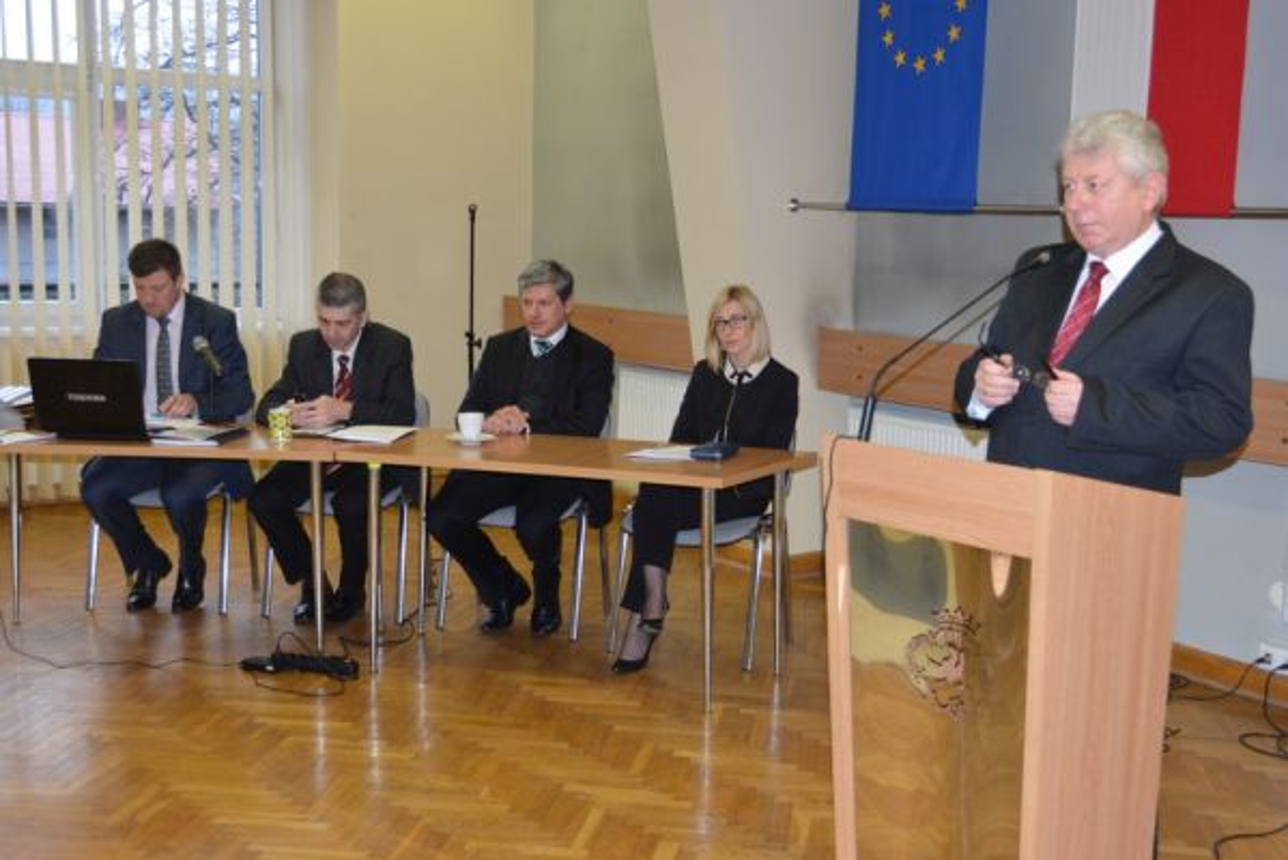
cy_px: 430
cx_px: 644
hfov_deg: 46.4
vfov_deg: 31.9
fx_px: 1503
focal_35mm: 42
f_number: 4
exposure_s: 1/60
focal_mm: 28
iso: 1250
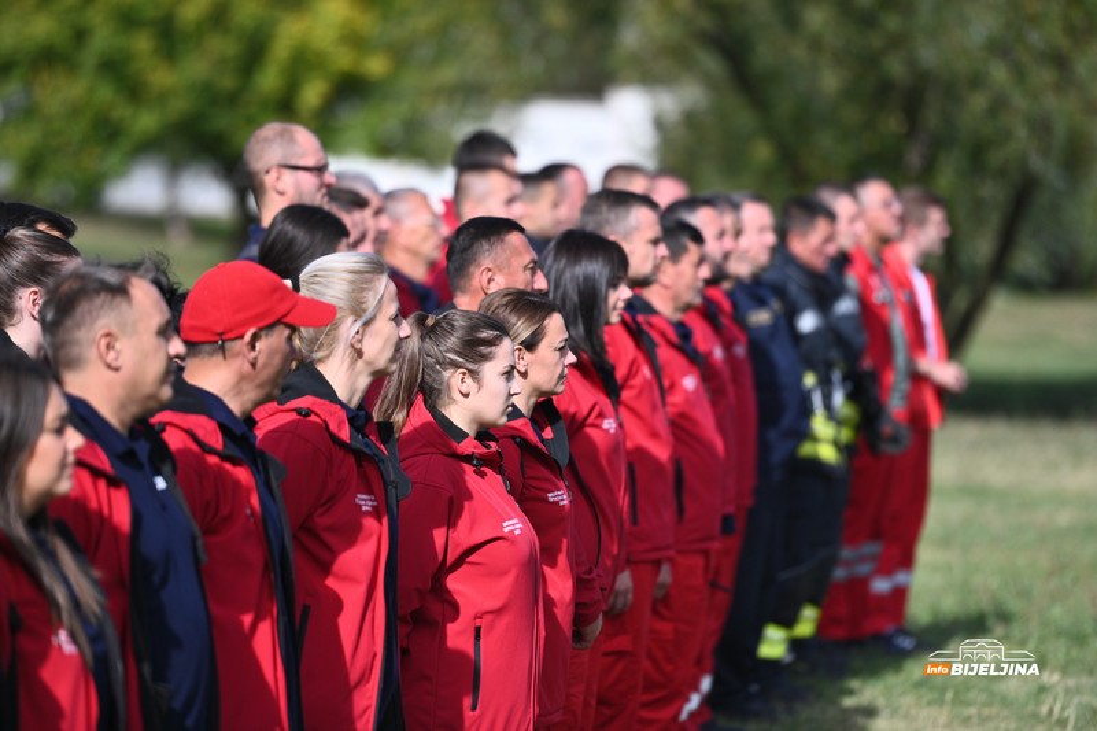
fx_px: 6093
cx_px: 548
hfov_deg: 10.3
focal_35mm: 200
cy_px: 366
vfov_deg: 6.9
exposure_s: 1/8000
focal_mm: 200
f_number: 2.8
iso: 320
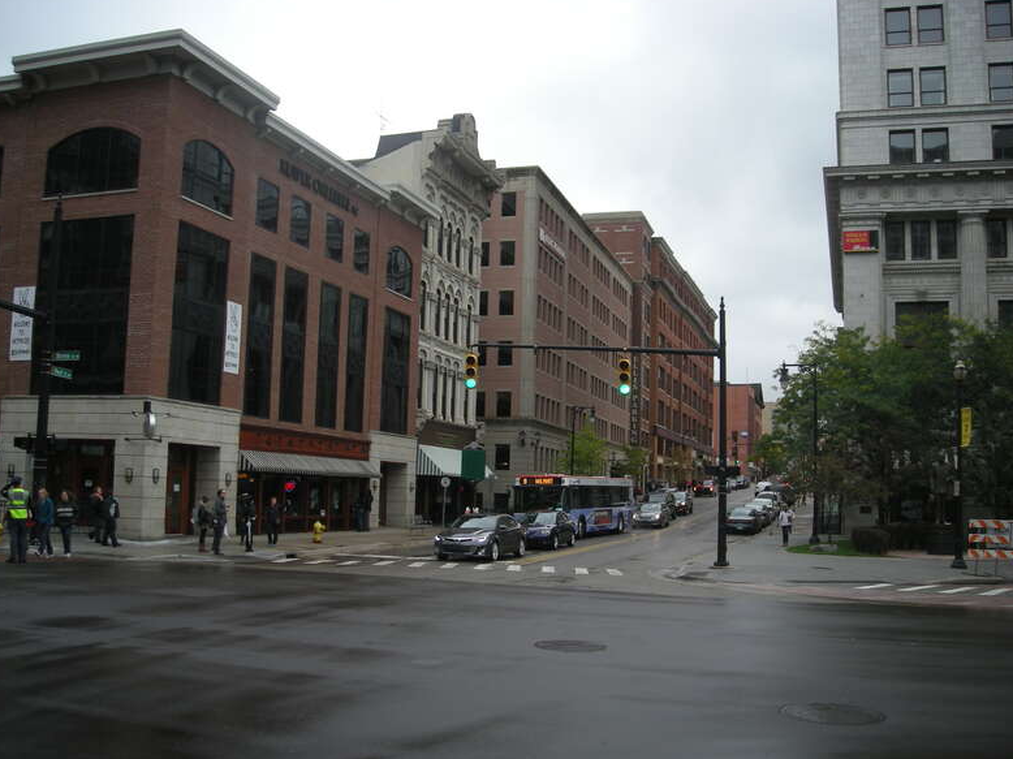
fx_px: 1053
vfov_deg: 39.6
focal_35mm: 36
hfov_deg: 51.4
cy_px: 383
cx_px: 505
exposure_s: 1/260
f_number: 2.8
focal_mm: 5.7
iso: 50
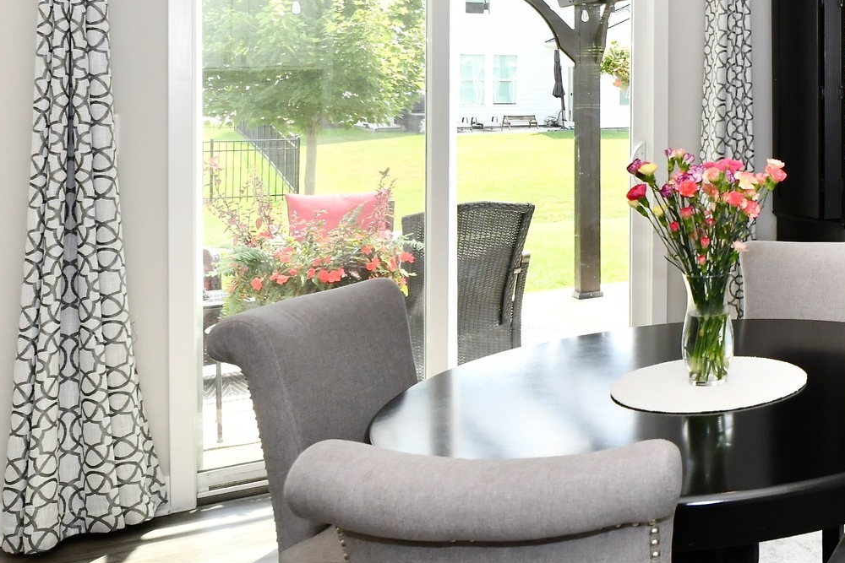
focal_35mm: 43
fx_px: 1009
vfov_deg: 30.4
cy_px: 106
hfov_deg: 36.2
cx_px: 993
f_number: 8
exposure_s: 1/250
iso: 640
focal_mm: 14
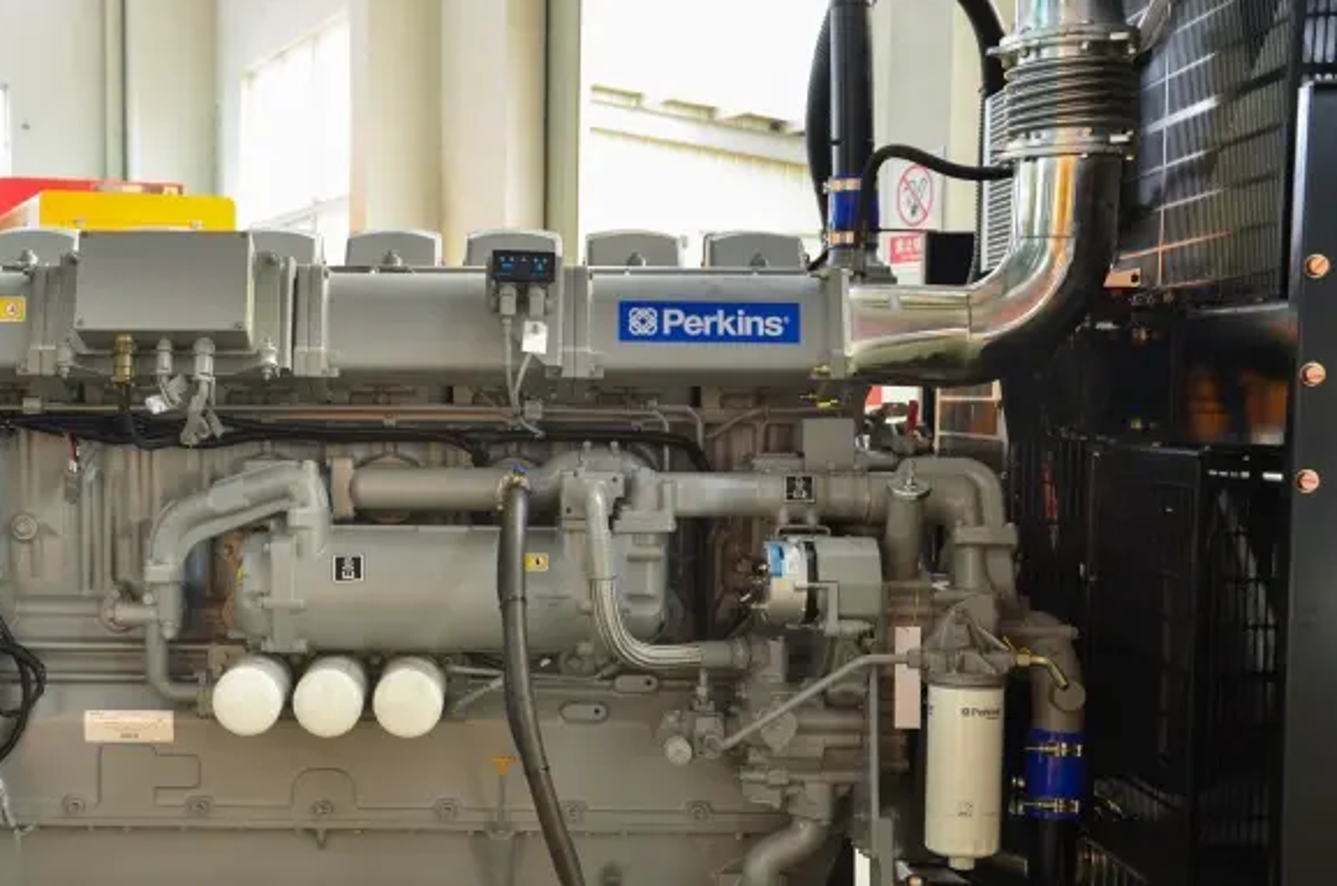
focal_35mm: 54
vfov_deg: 24.9
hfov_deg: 36.5
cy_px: 574
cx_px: 419
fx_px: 2002
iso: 100
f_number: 4
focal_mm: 26
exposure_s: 1/13
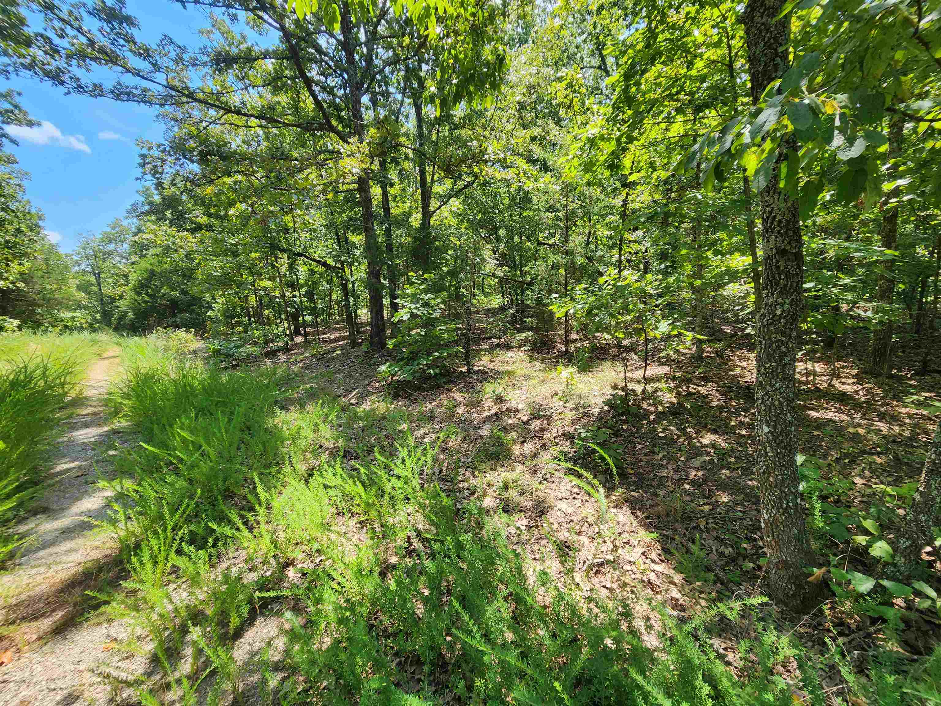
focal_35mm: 13
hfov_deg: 106.2
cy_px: 353
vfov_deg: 89.9
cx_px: 470
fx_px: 353
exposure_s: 1/426
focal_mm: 2.2
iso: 50
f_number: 2.2
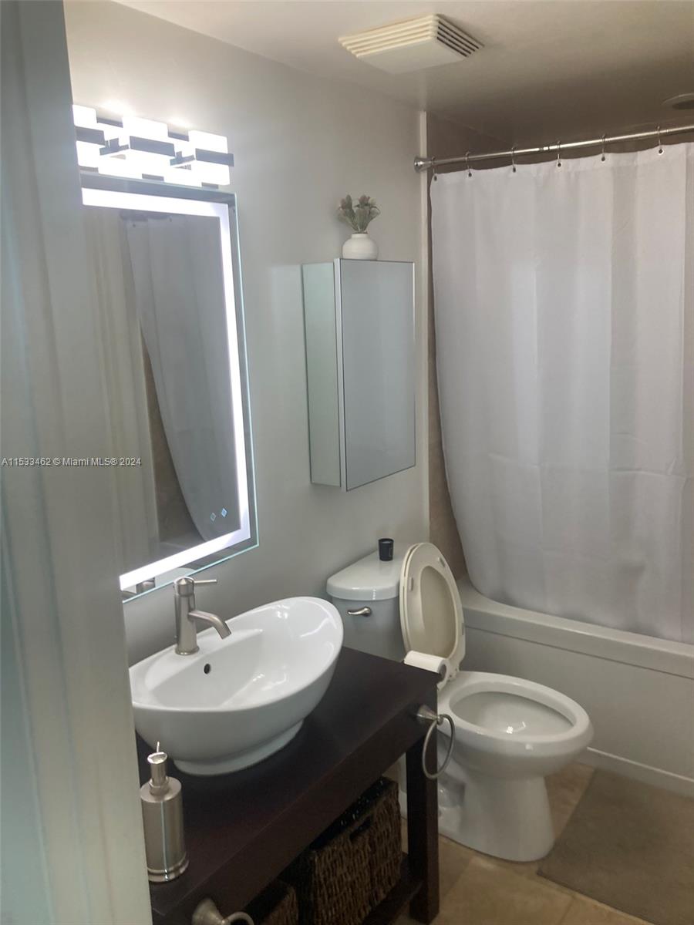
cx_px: 347
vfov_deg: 63.4
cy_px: 462
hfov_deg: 49.7
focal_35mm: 28
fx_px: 748
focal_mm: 3.99
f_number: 1.8
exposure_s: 1/120
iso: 64
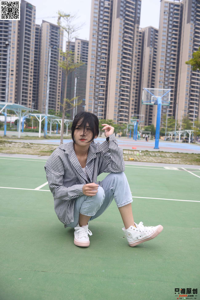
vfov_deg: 54.4
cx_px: 100
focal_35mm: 35
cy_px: 150
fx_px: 291
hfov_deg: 37.9
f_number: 5.6
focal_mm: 35
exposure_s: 1/500
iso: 100
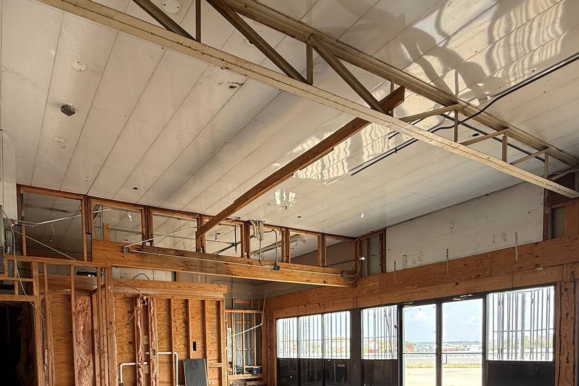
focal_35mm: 26
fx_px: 418
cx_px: 246
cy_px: 372
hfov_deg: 69.0
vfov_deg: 43.6
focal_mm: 2.22
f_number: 2.2
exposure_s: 1/99
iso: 64
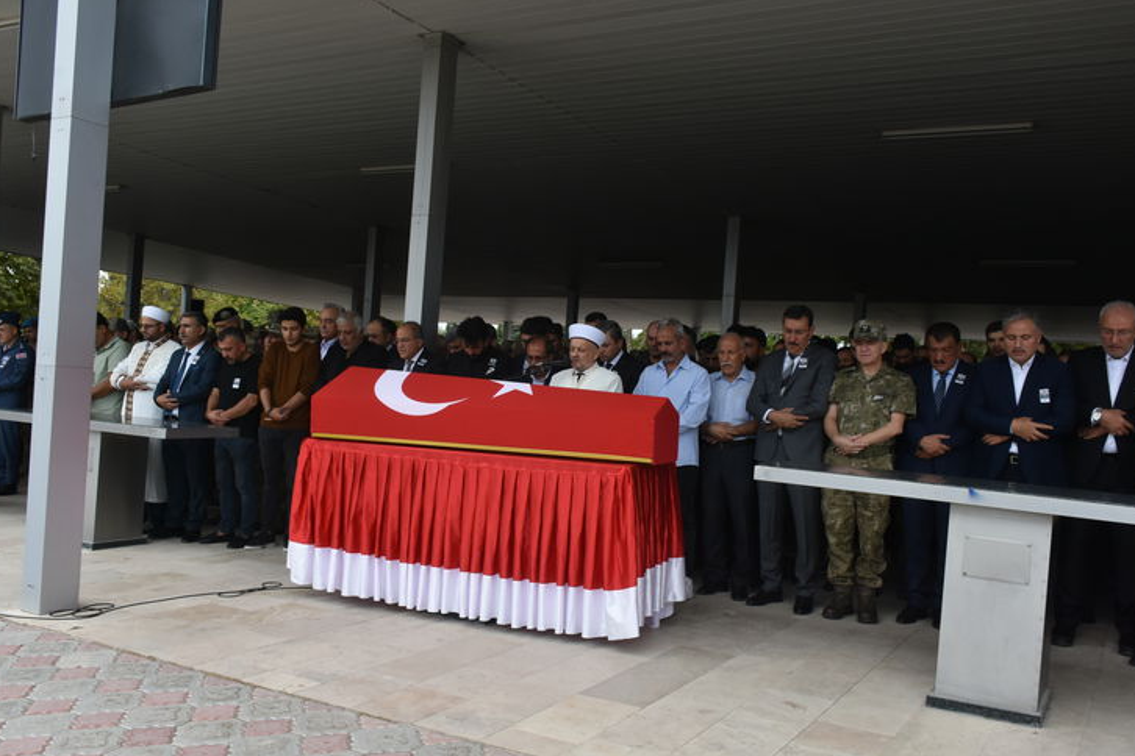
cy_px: 386
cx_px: 569
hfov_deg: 60.3
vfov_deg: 42.3
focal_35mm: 31
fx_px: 977
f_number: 8
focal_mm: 20
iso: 720
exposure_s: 1/500
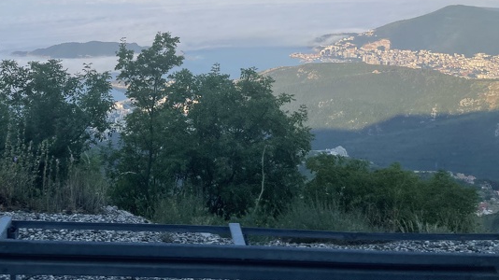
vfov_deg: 27.0
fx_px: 556
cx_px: 142
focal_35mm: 42
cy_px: 9
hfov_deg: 47.1
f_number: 1.6
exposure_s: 1/1353
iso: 32
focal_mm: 5.1
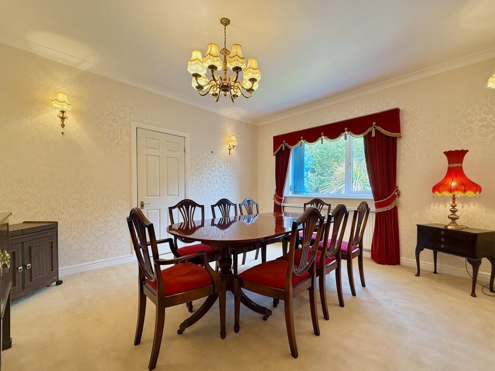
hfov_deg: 98.1
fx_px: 214
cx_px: 258
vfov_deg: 81.7
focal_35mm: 15
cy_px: 194
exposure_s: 1/100
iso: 160
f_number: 2.2
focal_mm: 2.22
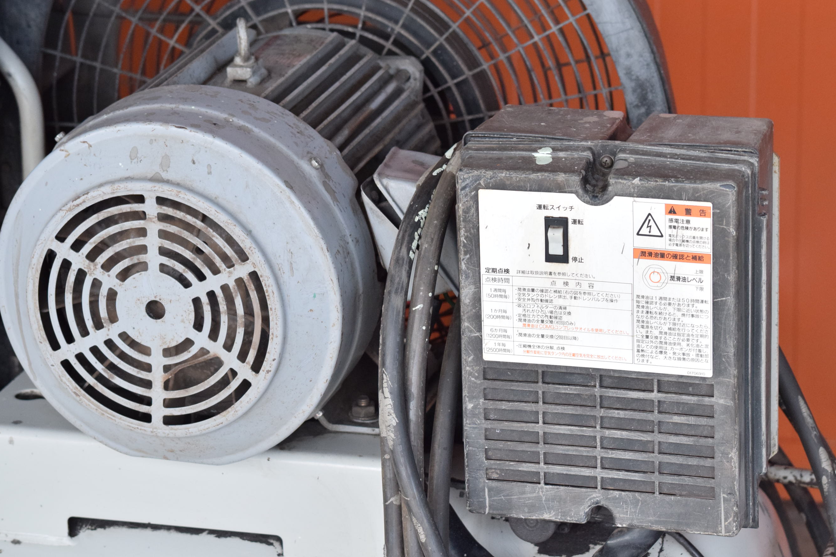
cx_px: 455
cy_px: 315
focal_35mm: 122
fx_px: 2833
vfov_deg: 11.2
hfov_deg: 16.8
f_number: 6.3
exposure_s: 1/250
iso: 1250
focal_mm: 72
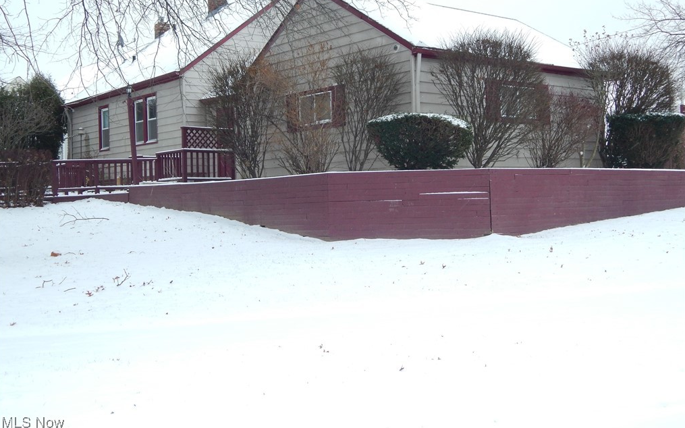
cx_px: 342
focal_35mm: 46
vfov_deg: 27.9
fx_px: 859
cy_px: 178
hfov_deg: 43.5
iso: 250
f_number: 3.6
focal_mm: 7.7
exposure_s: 1/30
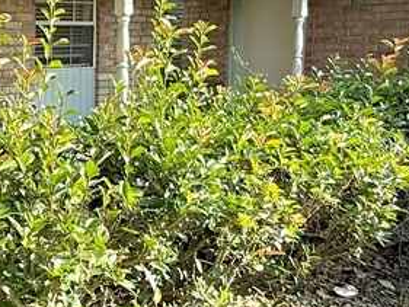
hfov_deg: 31.0
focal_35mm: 51
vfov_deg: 28.3
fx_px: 603
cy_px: 92
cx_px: -93
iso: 64
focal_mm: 2.22
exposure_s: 1/760
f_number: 2.2
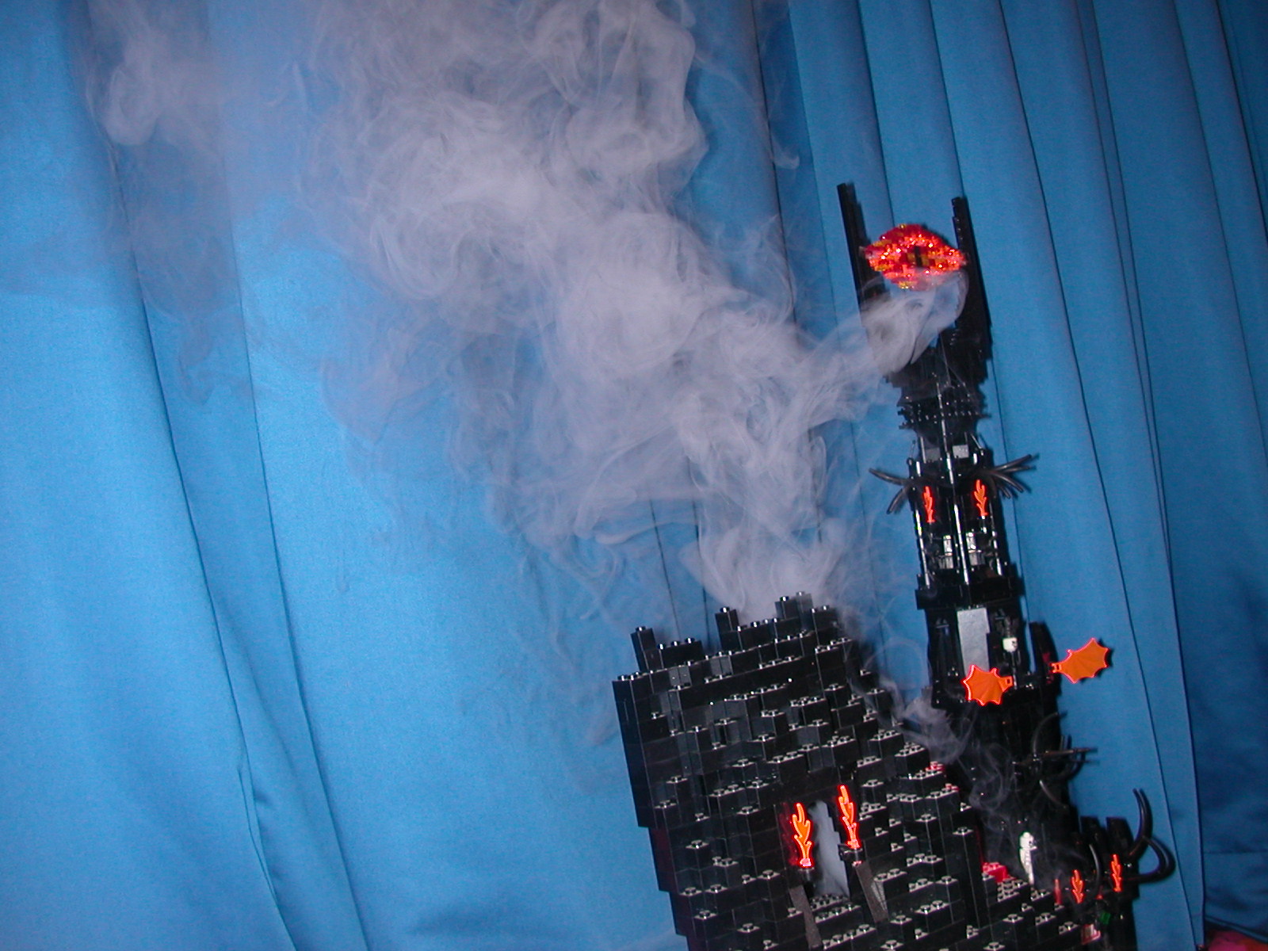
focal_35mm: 37
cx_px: 634
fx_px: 1355
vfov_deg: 38.7
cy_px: 476
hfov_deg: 50.1
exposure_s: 1/59.9
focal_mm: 5.6
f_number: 2.7
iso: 100
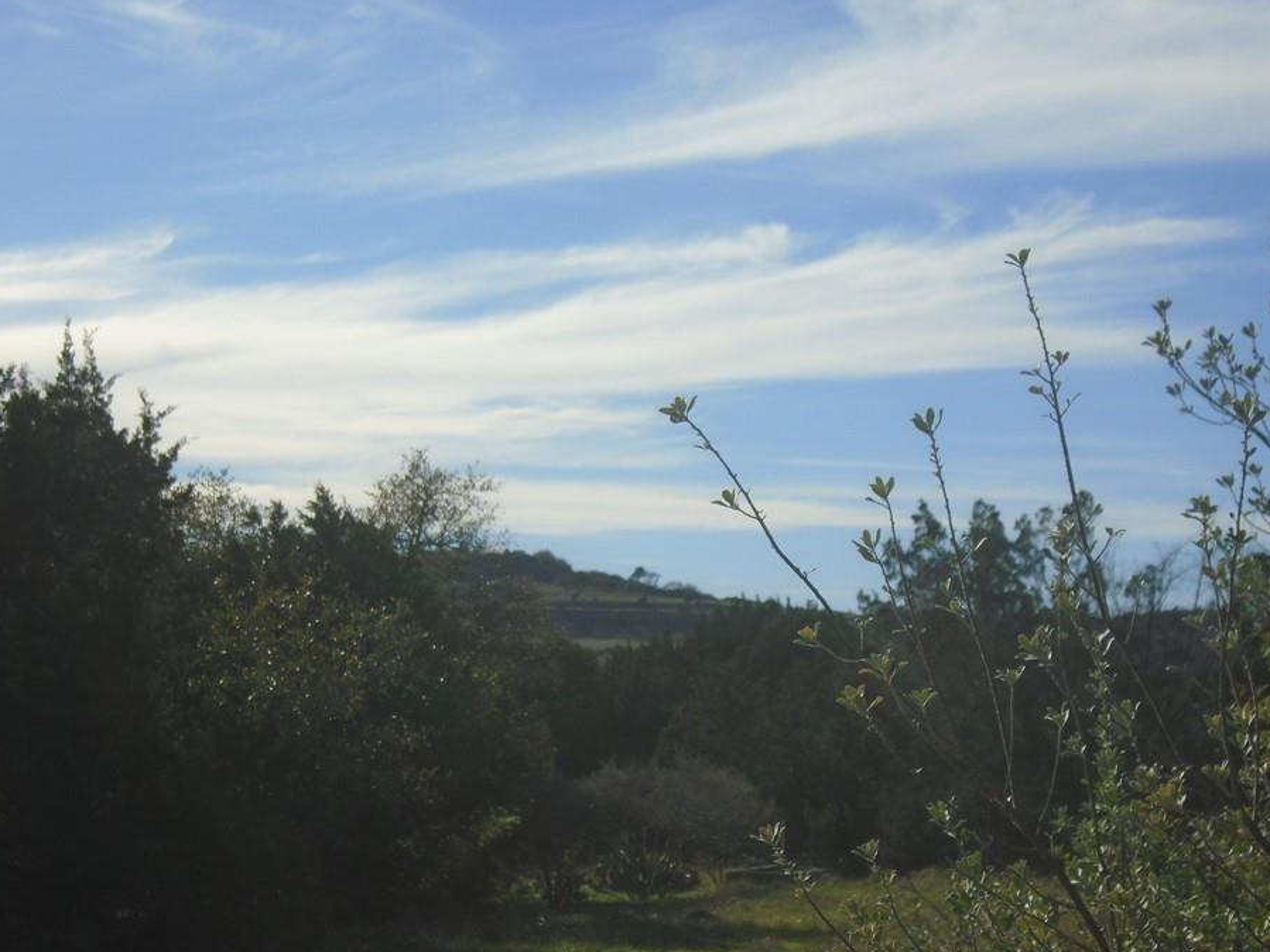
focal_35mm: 90
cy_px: 483
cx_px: 687
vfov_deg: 16.4
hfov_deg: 21.8
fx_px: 3302
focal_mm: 14
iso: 100
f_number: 6.1
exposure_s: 1/800
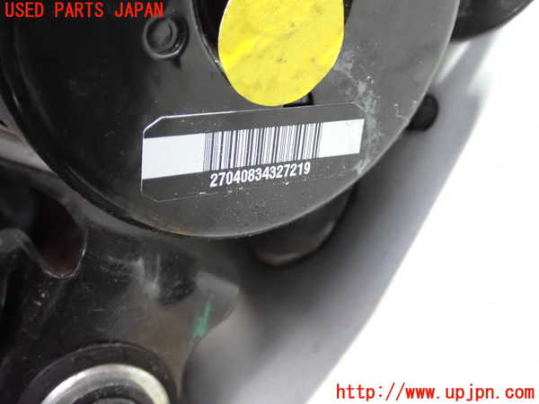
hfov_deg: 40.4
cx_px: 270
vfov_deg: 30.9
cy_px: 202
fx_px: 732
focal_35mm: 47
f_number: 3.1
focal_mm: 8.4
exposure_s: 1/50
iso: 1600
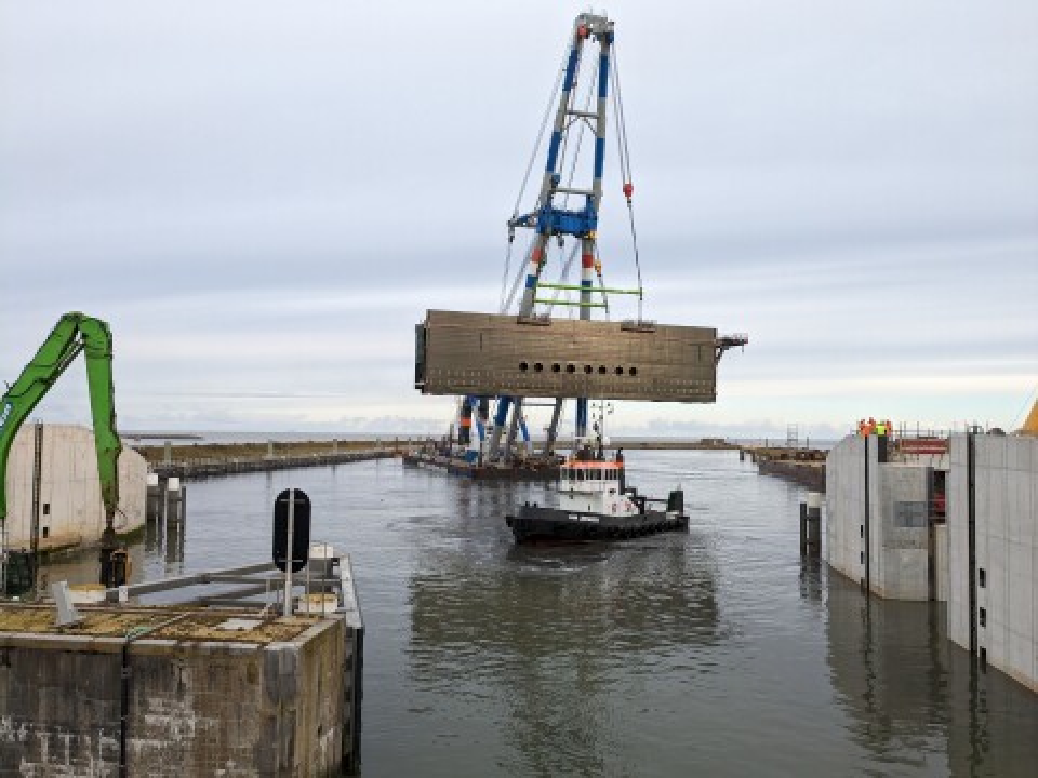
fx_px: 810
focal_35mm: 27
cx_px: 519
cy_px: 389
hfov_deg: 65.3
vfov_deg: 51.4
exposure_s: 1/615
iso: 74
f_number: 1.73
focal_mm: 4.38
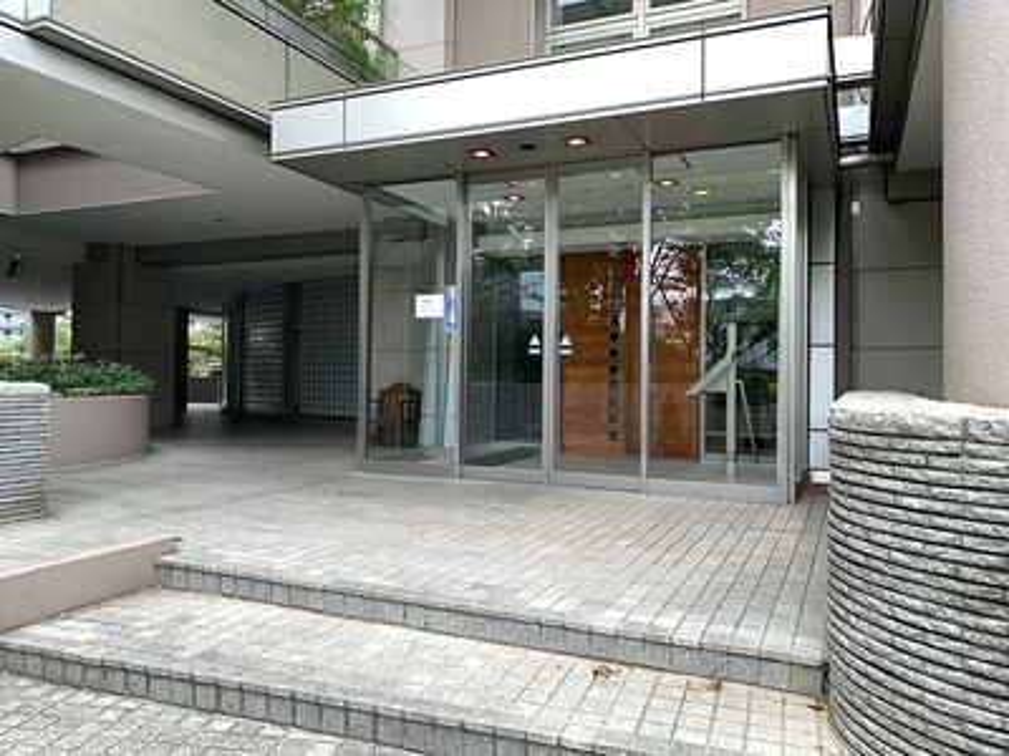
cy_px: 378
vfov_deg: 53.1
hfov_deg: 67.3
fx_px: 758
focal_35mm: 26
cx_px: 504
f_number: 1.8
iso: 25
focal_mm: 4.25
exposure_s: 1/143
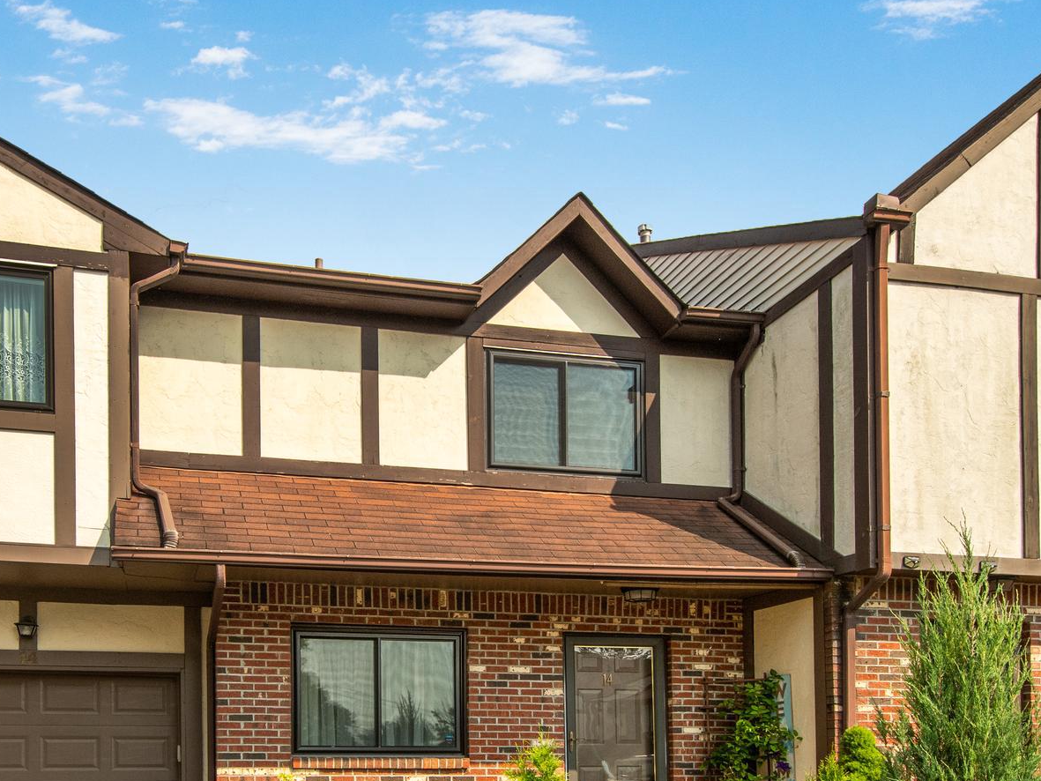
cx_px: 368
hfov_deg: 58.9
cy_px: 492
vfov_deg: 46.4
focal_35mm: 30
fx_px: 902
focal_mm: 12
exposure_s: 1/500
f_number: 9
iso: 250
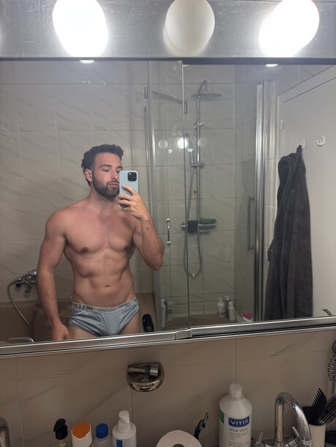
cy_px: 224
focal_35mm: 24
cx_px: 168
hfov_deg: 56.8
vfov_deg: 71.6
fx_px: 310
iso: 100
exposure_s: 1/50
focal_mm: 6.76
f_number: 1.78
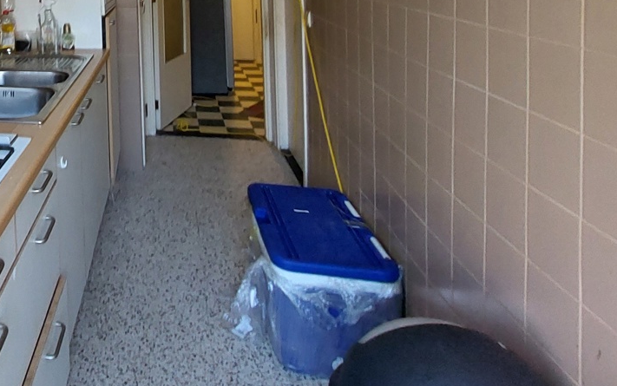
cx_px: -3
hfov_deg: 49.6
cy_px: -32
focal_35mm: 31
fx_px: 521
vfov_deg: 35.2
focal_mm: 1.74
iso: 200
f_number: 2.2
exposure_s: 1/50
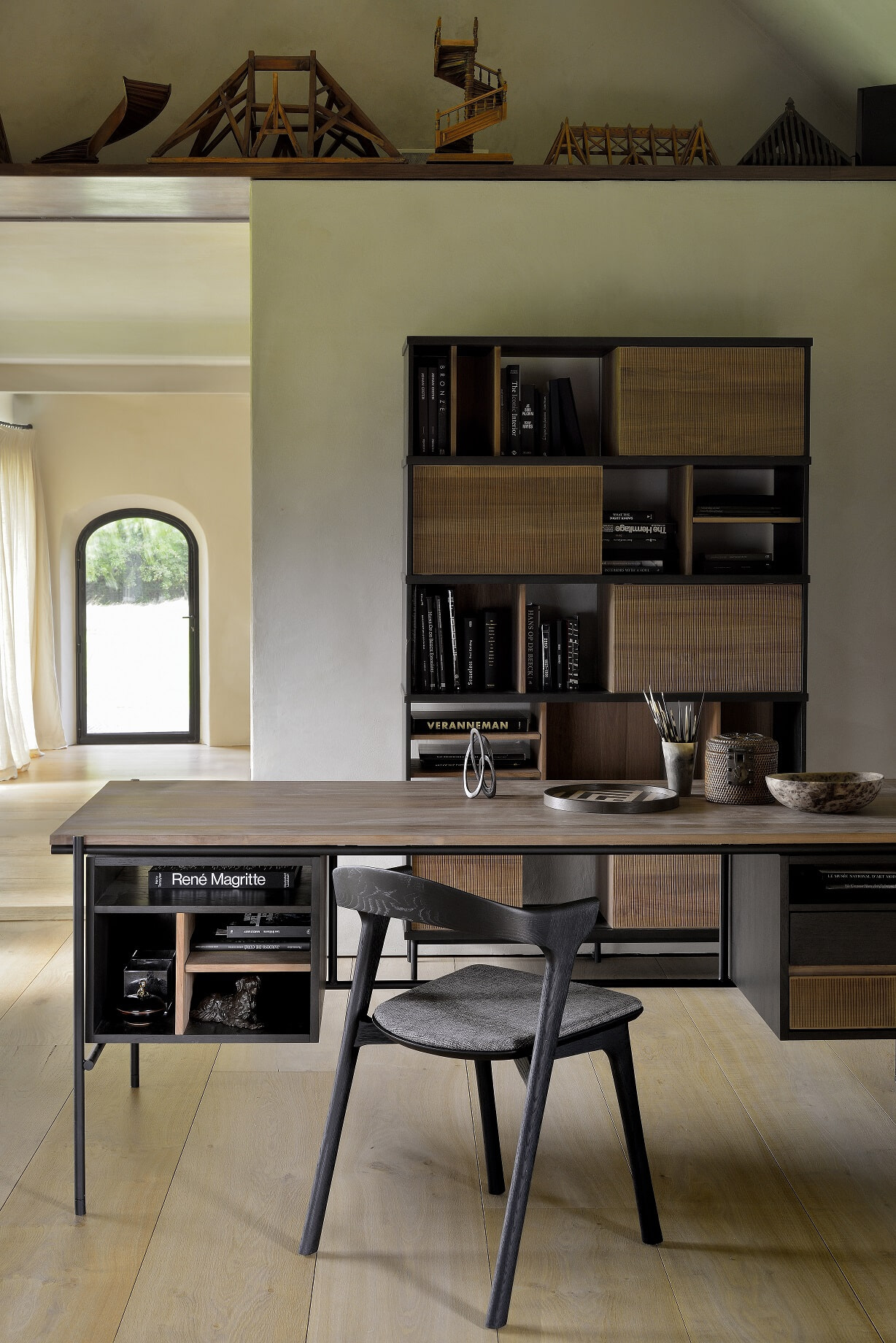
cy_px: 672
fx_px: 1865
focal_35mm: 50
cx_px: 448
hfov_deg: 27.0
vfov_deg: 39.6
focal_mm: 50
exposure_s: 6
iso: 160
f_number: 16
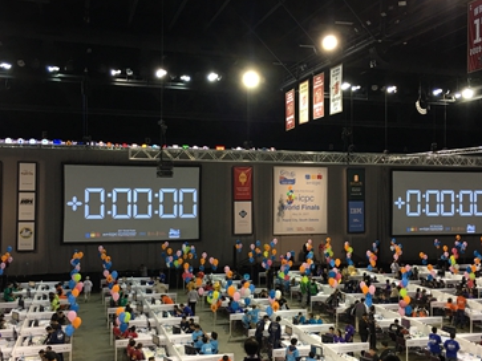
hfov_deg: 46.8
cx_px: 258
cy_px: 192
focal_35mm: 40
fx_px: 557
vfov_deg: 35.9
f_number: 2.2
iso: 25
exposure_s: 1/15
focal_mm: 4.15
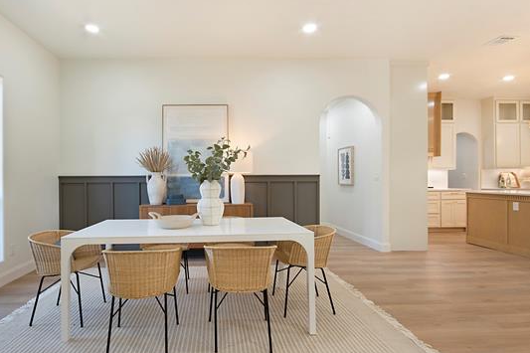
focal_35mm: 18
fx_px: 265
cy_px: 177
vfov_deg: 67.3
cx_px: 219
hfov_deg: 89.1
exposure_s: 1/6
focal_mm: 10
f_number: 11
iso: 100
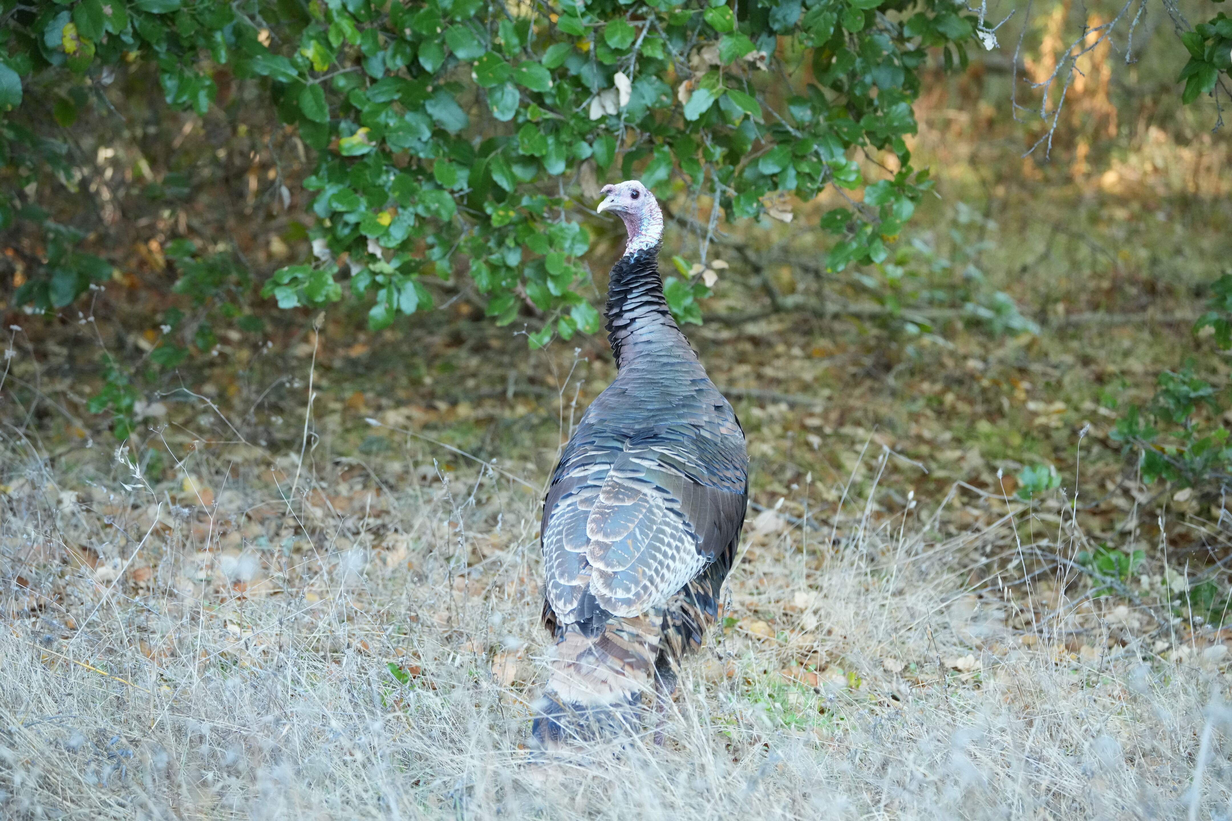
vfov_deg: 6.7
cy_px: 410
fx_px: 6981
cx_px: 616
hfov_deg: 10.1
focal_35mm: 204
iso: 5000
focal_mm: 204
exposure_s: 1/400
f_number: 6.3
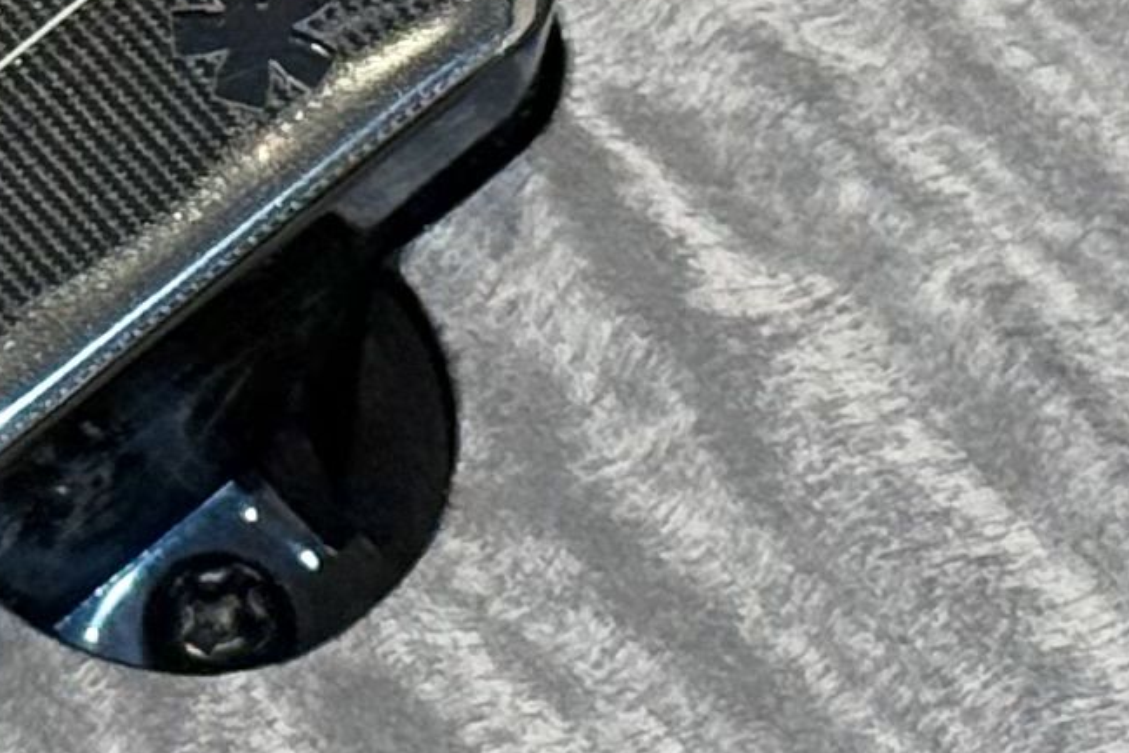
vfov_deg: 4.4
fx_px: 9723
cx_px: -498
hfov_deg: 6.6
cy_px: -290
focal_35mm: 310
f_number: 1.78
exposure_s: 1/60
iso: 200
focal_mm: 6.76
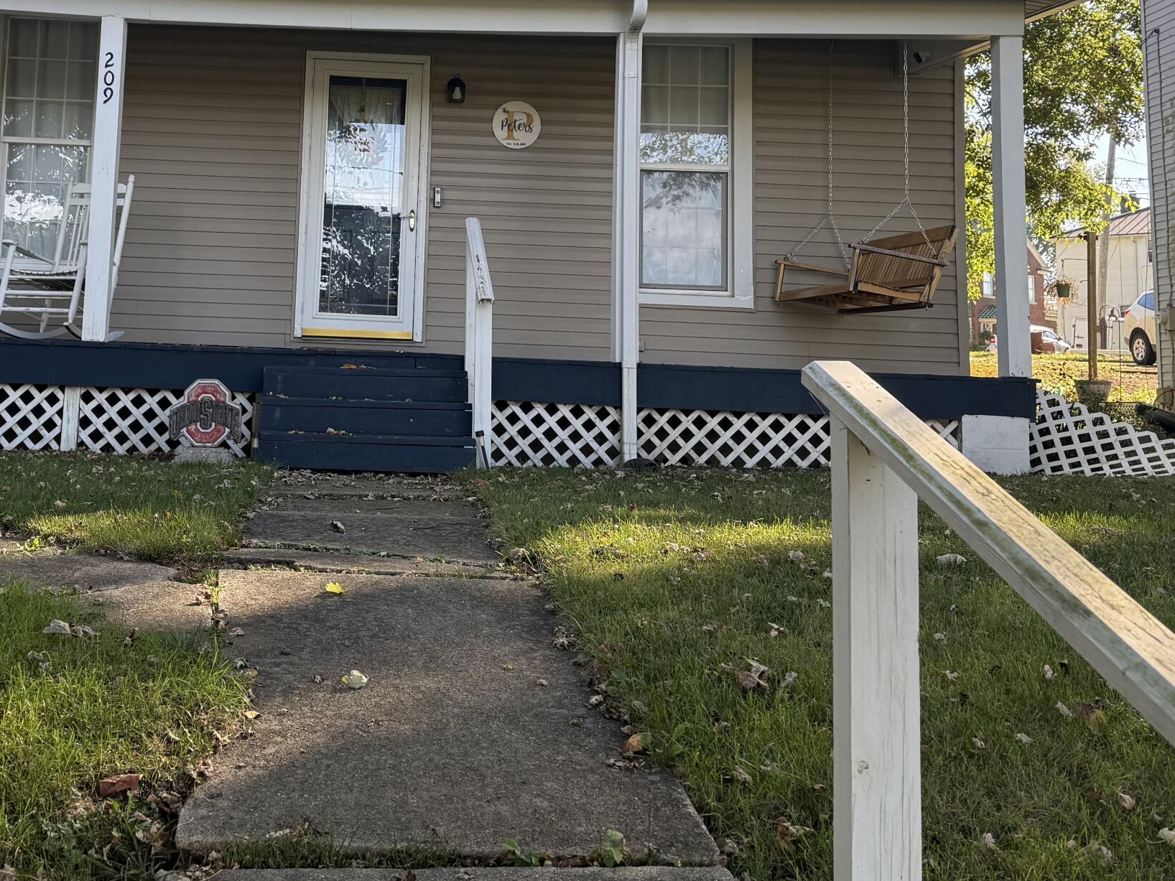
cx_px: 358
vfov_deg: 32.2
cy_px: 204
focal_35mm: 44
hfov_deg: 42.2
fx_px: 1494
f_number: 1.78
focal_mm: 6.76
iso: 100
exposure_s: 1/473
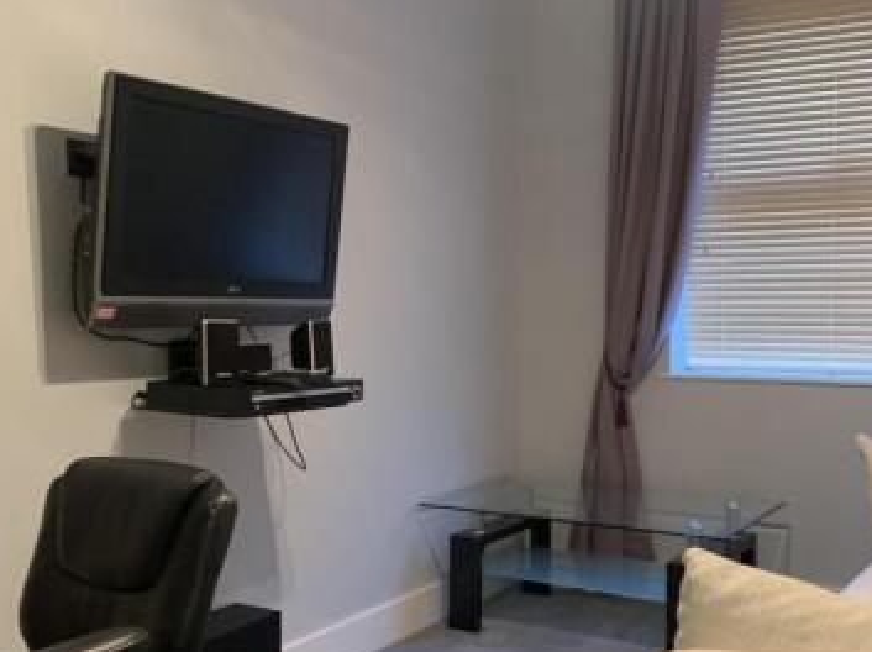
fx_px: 1082
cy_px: 396
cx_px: 493
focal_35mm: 43
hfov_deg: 43.8
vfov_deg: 33.4
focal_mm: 4.25
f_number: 1.8
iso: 400
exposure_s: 1/33
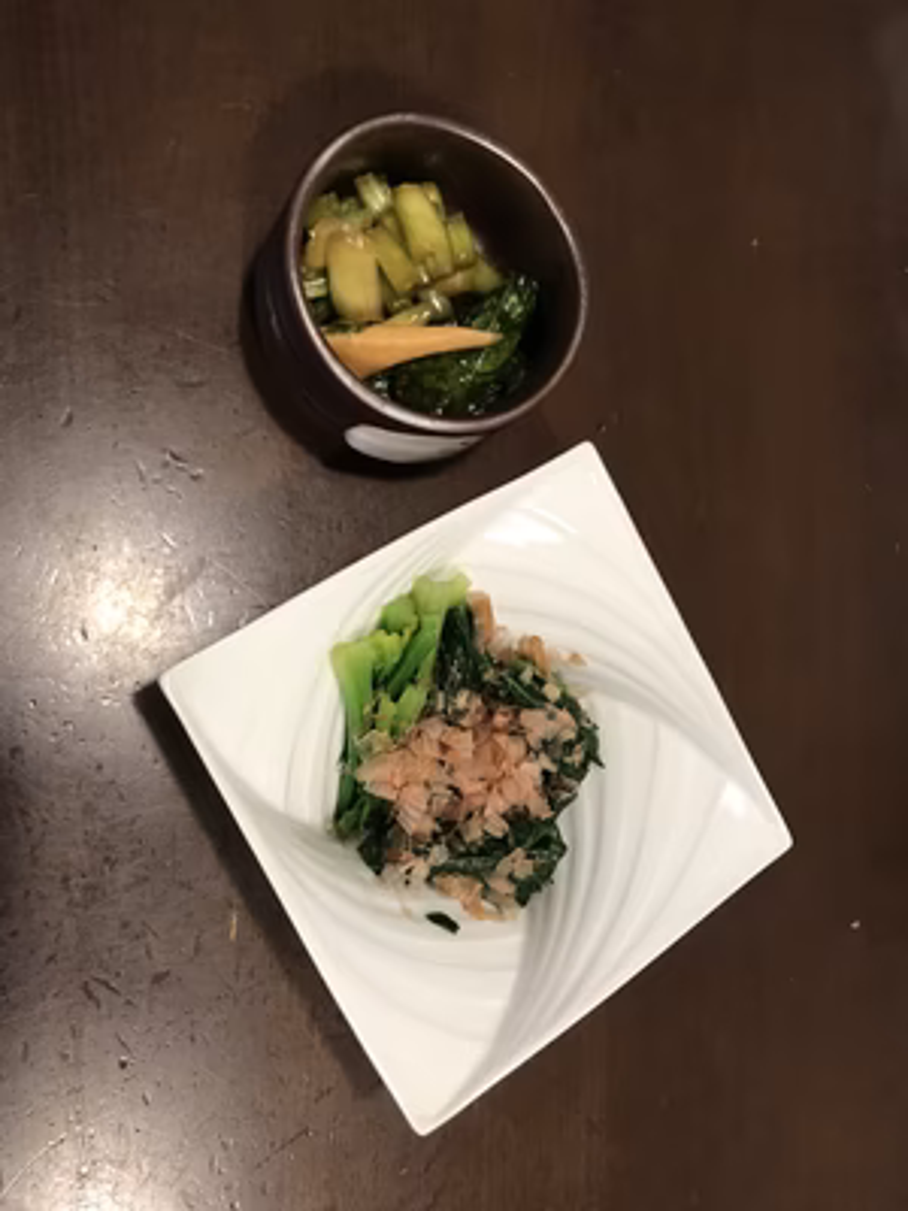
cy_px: 606
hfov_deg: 49.7
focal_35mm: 28
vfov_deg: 63.4
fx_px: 979
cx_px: 454
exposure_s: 1/21
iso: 40
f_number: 1.8
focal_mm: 3.99
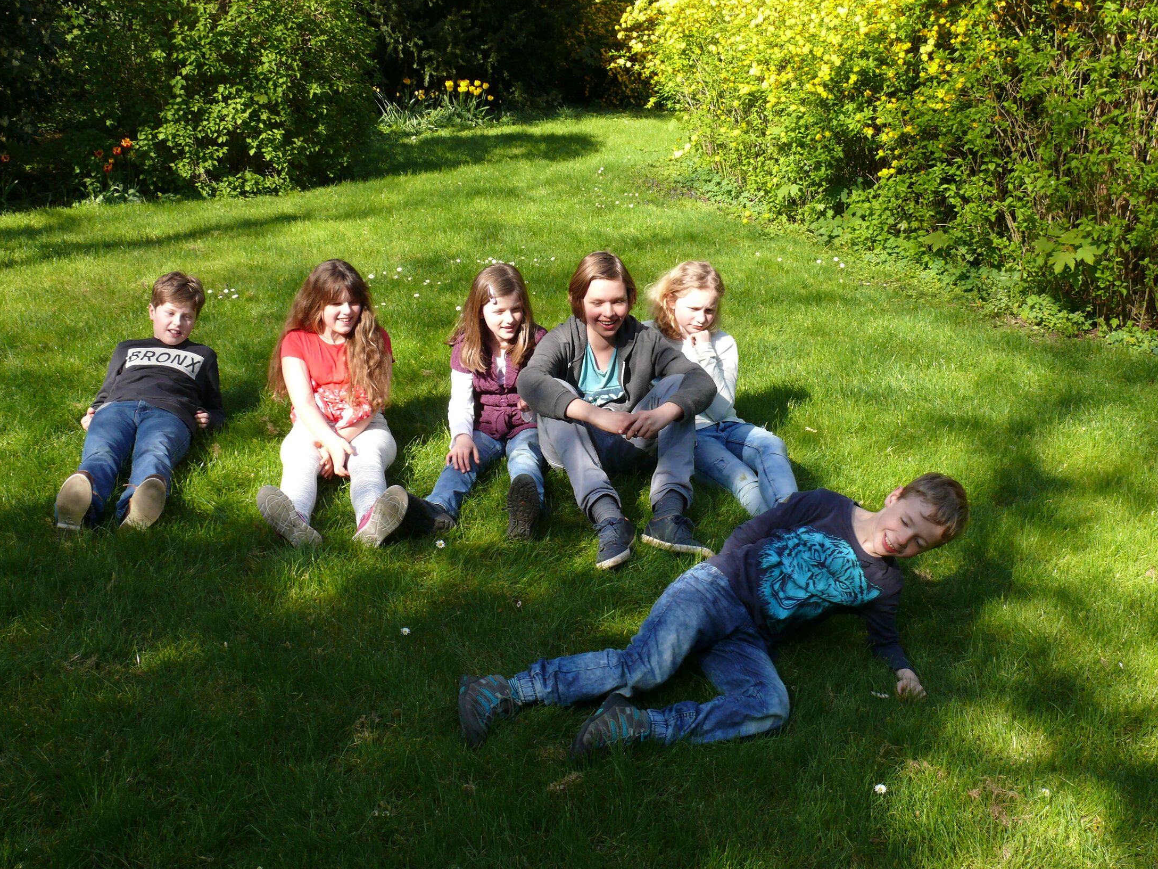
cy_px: 443
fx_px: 1238
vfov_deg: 38.7
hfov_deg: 50.1
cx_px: 589
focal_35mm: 37
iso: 100
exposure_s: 1/200
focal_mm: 7.4
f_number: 4.5
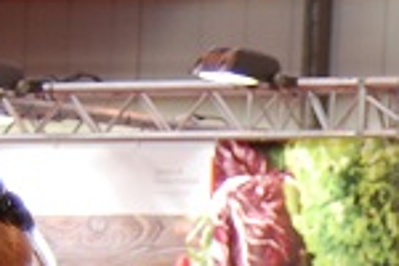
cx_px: 705
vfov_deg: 3.5
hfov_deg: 5.3
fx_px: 4267
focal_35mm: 385
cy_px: 504
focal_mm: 32
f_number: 4.5
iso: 200
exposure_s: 1/40
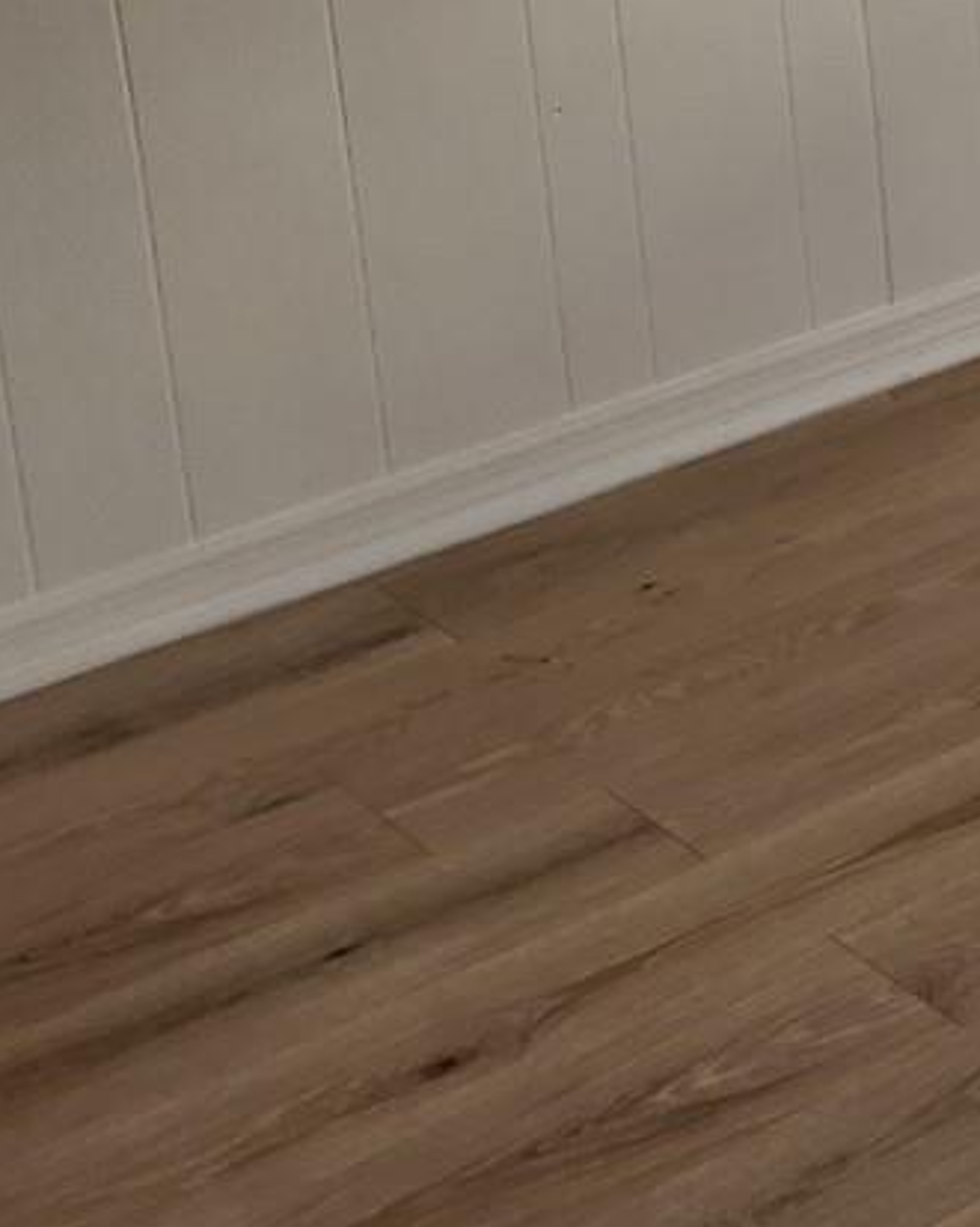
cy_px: -193
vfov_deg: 20.7
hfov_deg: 15.7
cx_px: 1607
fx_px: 3157
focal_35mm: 87
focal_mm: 5.4
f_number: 1.8
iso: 125
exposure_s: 1/180
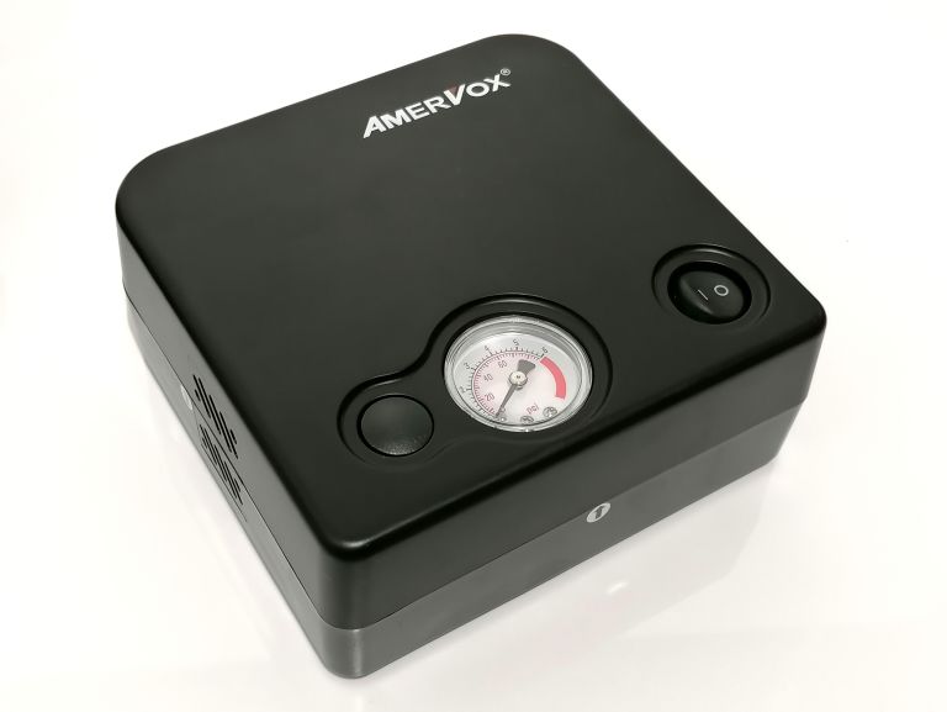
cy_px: 356
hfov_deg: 38.2
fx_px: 1369
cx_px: 474
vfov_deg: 29.1
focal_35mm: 50
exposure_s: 1/50
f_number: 1.8
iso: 160
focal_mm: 4.75
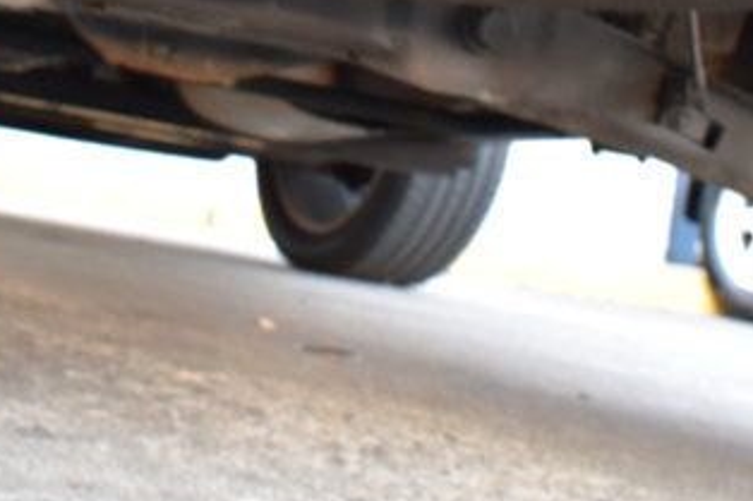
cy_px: -153
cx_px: 312
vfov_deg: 14.8
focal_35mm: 88
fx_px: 1840
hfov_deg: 23.1
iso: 500
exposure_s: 1/15
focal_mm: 18
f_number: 6.3
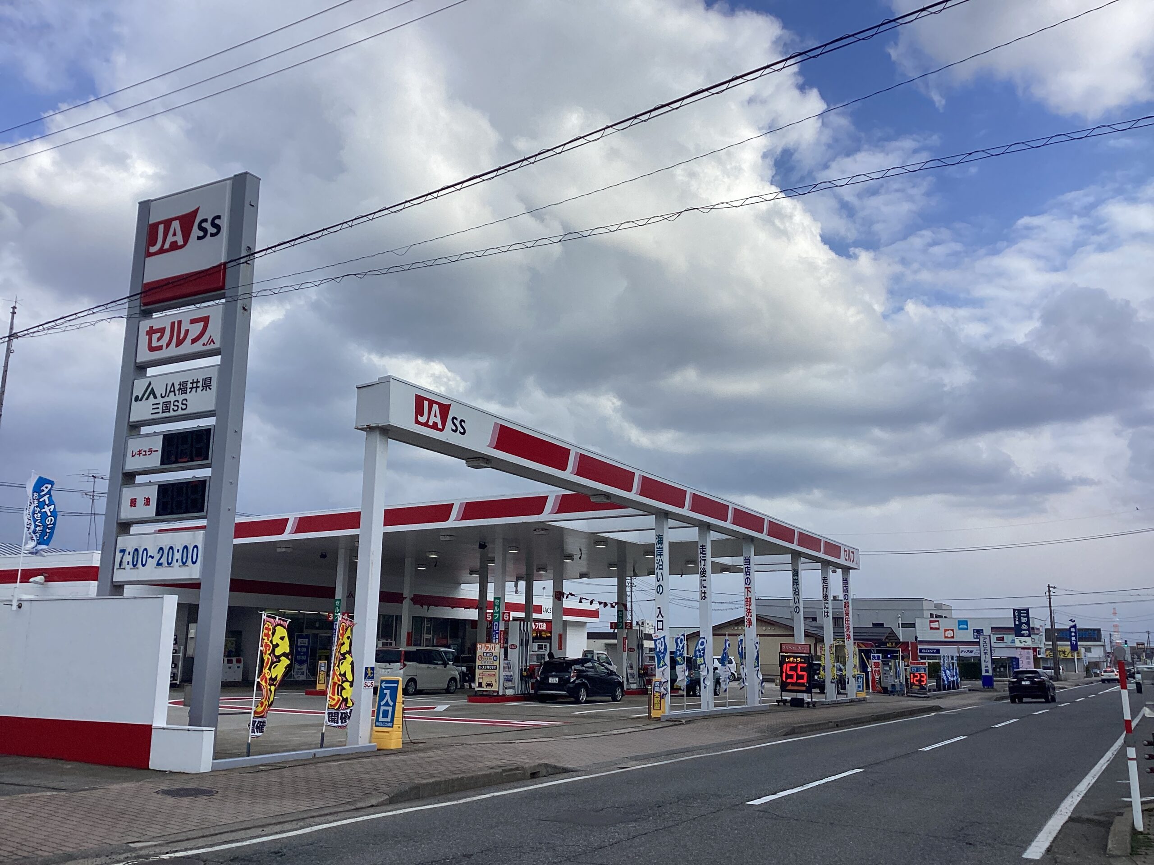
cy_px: 432
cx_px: 577
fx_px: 1033
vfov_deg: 45.4
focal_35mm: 31
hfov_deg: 58.4
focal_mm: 3.3
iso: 25
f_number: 2.4
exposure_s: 1/1733
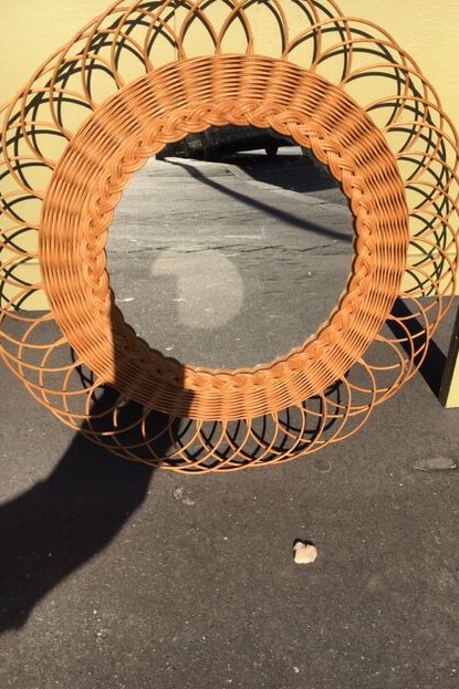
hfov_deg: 42.2
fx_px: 593
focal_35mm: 31
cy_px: 343
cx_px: 254
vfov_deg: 60.3
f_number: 2.2
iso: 25
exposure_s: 1/1832
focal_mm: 4.15
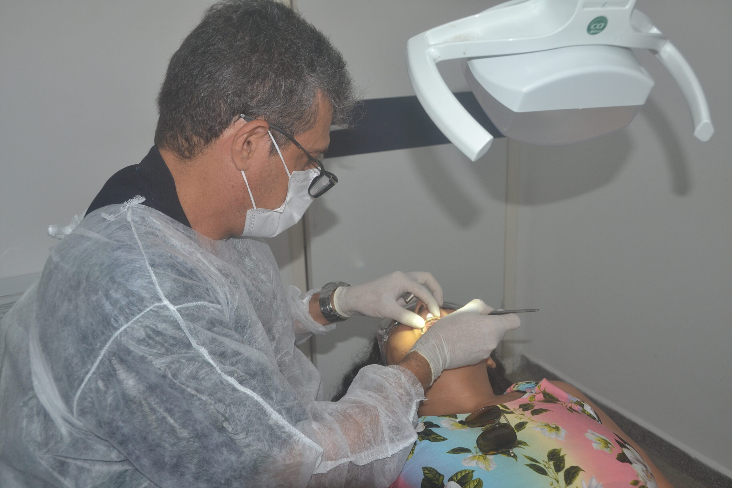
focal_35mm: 33
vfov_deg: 40.0
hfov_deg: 57.2
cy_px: 244
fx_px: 671
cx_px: 366
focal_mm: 22
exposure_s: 1/200
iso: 400
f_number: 5.6
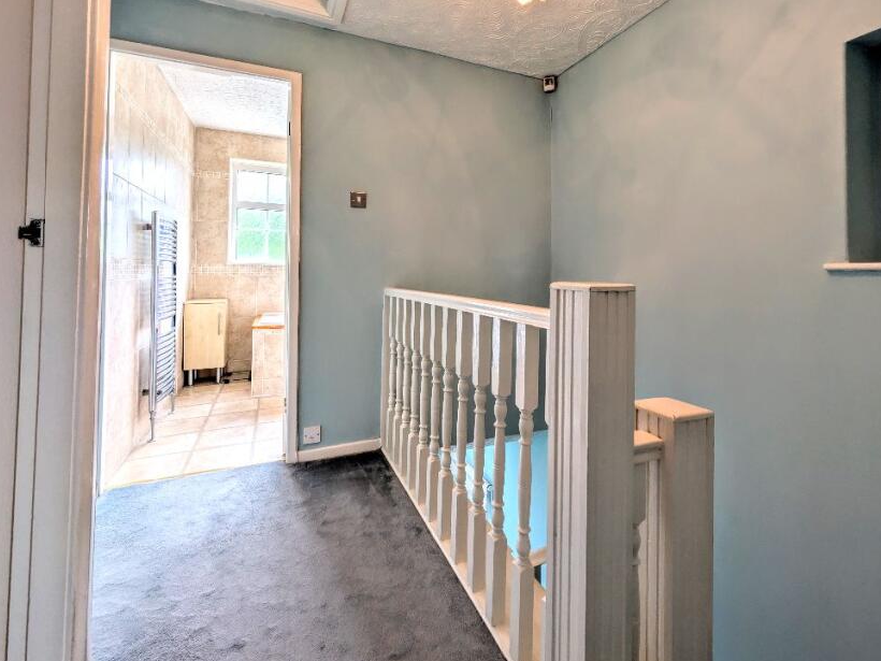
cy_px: 257
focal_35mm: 15
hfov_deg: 98.1
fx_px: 382
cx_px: 458
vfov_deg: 80.6
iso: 58
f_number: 1.7
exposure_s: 1/60.8
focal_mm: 2.02
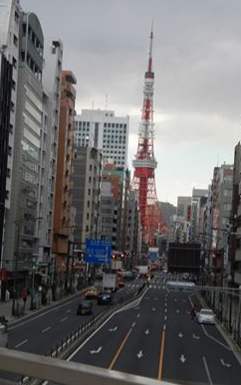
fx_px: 956
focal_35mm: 91
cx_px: 147
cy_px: 194
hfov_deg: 14.4
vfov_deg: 22.8
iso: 231
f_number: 4.5
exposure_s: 1/500
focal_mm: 15.1
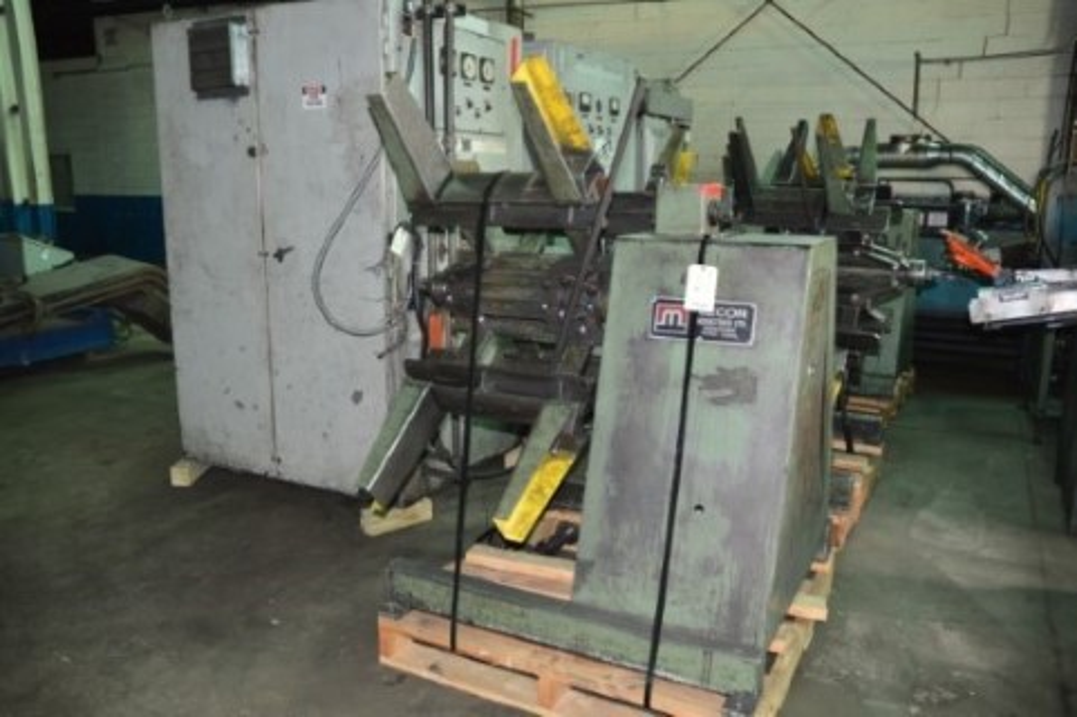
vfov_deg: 47.9
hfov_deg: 67.4
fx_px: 807
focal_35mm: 27
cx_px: 538
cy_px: 358
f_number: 3.5
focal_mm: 18
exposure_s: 1/60
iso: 800
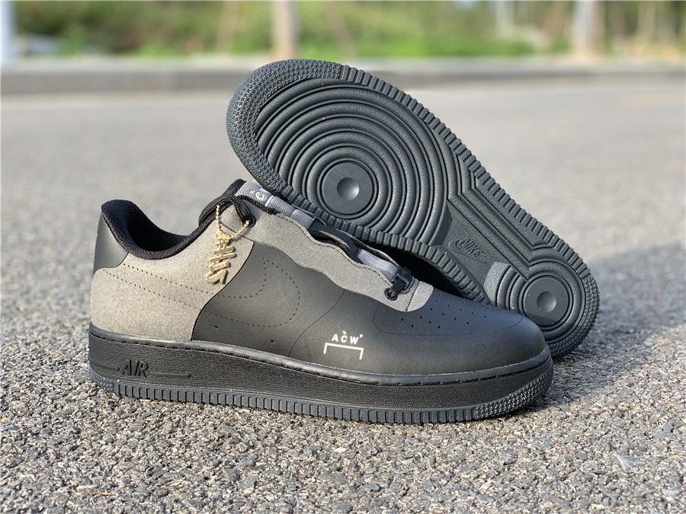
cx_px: 343
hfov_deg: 36.8
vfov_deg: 28.0
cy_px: 257
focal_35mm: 52
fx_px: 1031
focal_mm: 6
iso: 16
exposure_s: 1/149
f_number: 2.4
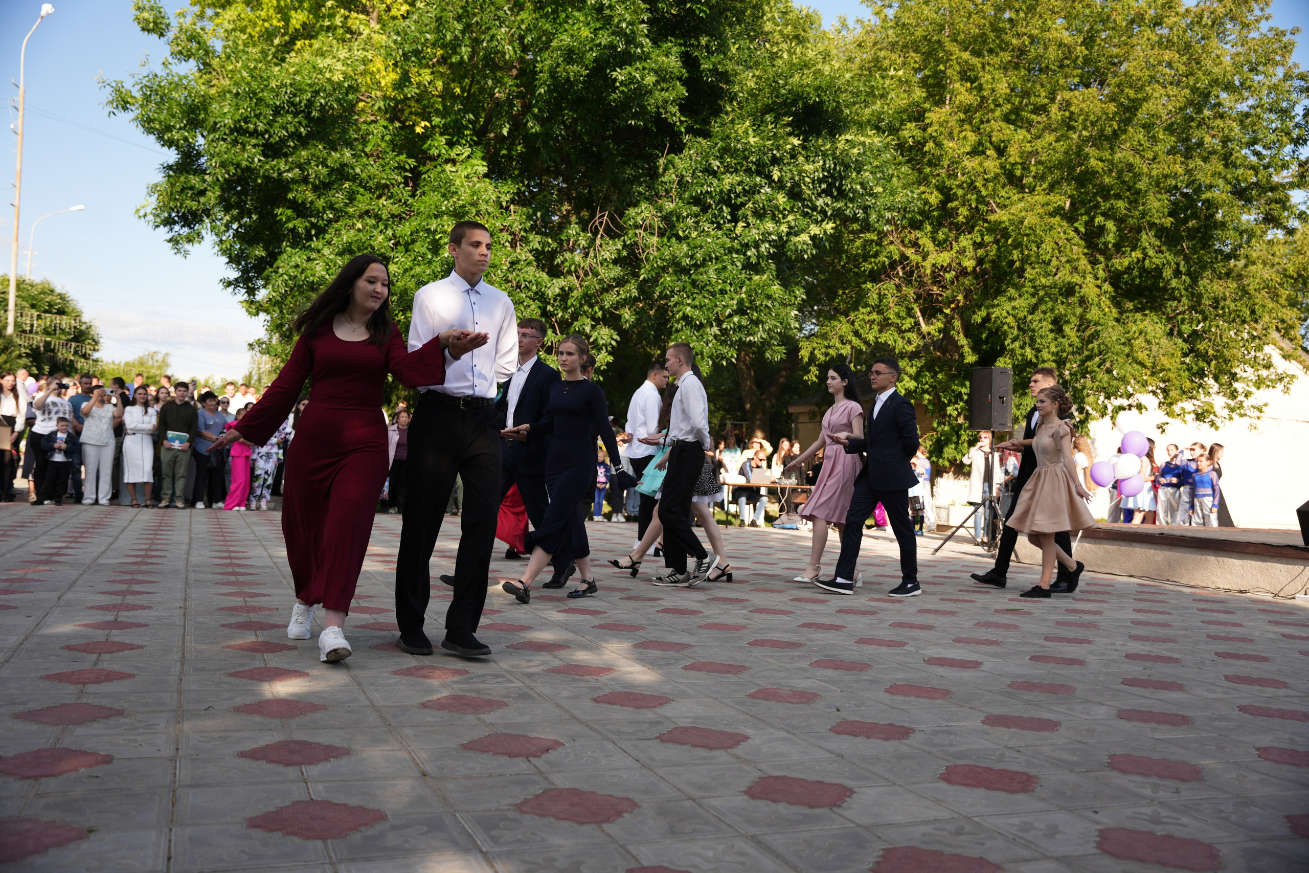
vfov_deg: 40.9
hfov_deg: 58.4
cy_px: 436
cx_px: 654
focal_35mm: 32
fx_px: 1171
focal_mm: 32.2
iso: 160
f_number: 2.8
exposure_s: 1/500
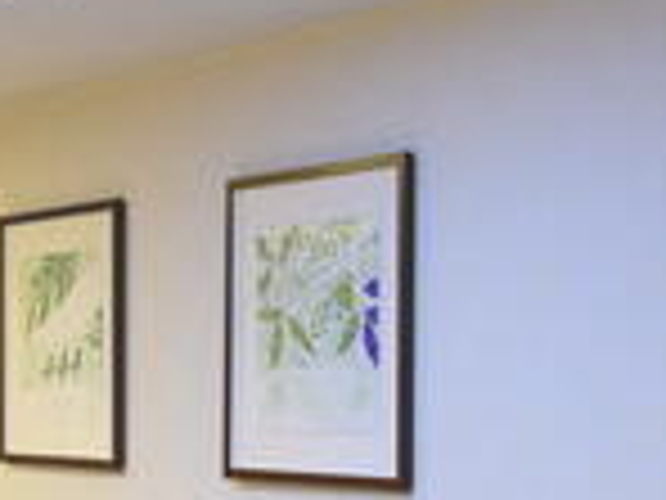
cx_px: -148
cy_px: 480
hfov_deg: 16.6
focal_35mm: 113
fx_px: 2174
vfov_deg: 13.0
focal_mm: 29
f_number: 4.5
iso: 900
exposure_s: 1/60
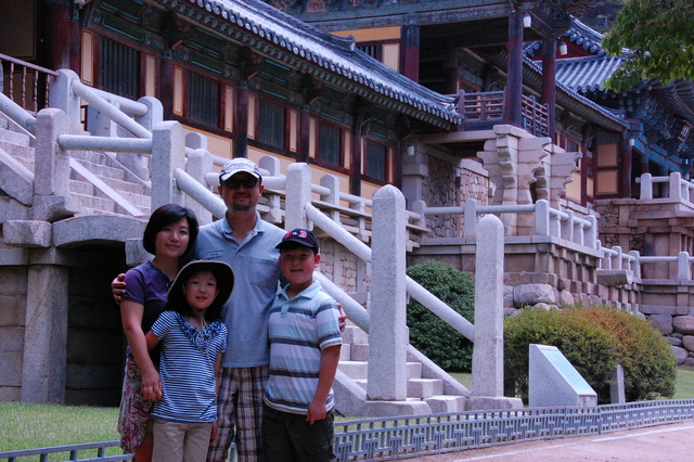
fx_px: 1503
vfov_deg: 17.5
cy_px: 231
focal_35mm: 78
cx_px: 347
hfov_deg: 26.0
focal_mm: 52
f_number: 18
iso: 1600
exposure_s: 1/250
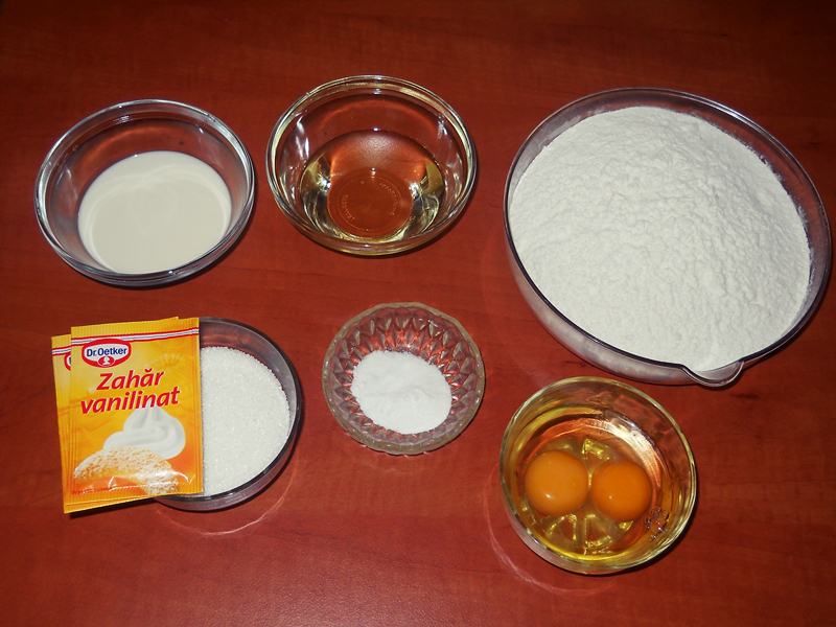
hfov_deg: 45.8
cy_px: 314
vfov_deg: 35.1
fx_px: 990
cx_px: 418
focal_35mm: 41
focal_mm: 6.72
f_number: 3.1
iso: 80
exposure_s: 1/30
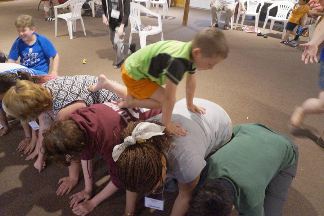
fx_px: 243
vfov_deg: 47.9
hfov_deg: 67.4
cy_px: 108
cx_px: 162
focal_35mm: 27
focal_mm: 18
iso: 3200
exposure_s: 1/30
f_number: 3.5
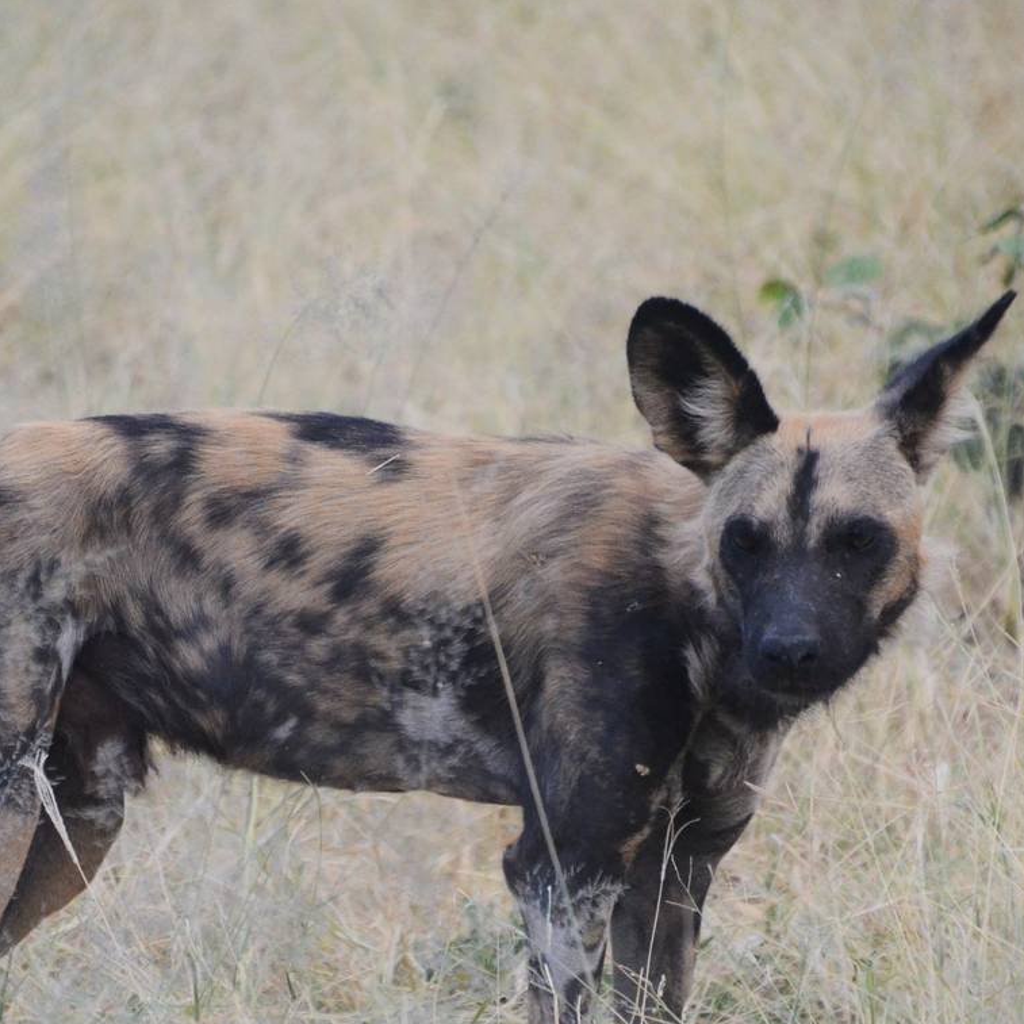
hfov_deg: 3.0
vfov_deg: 3.0
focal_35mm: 592
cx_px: 300
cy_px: 691
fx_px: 19813
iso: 2500
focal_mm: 220
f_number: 6.3
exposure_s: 1/1250
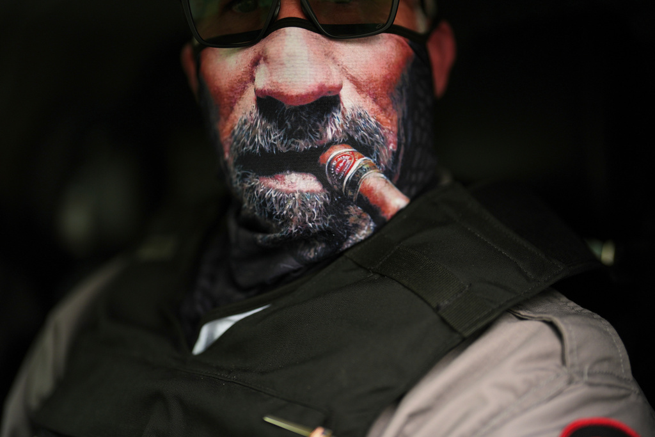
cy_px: 218
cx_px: 328
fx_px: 910
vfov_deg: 27.0
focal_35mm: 50
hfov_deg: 39.6
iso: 200
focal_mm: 50
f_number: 1.2
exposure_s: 1/3200
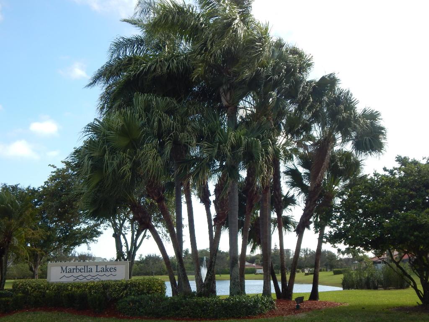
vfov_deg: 37.7
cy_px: 161
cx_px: 214
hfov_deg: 49.0
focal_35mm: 38
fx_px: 471
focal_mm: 6.8
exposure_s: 1/800
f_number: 3.4
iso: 125
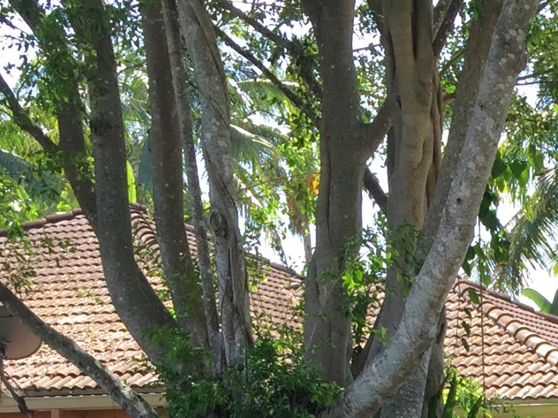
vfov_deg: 12.9
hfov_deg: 17.8
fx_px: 1676
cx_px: 709
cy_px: 743
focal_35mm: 104
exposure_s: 1/271
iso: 32
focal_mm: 4.15
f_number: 2.2
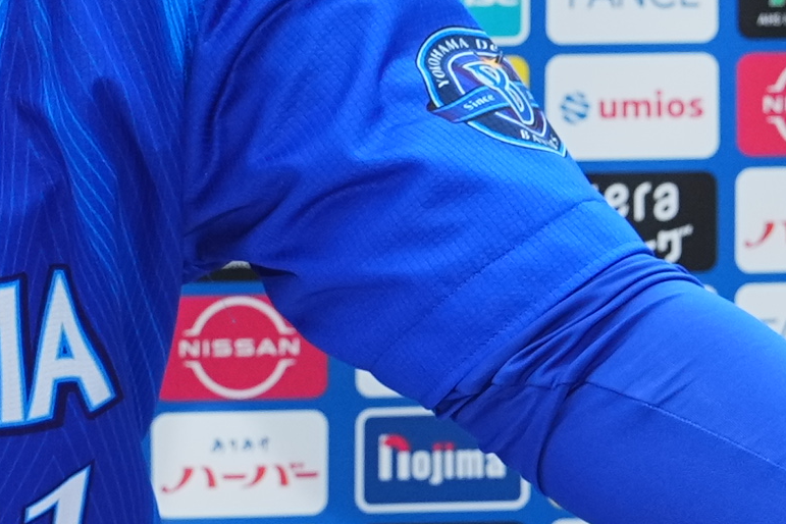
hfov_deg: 8.7
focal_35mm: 233
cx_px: -207
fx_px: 5087
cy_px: 442
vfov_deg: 5.9
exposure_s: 1/250
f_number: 5
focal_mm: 32
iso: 800
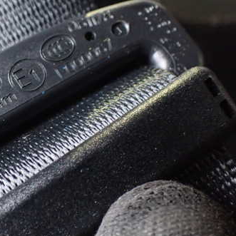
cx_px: 39
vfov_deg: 35.3
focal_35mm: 48
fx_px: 370
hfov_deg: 34.0
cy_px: 132
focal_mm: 5.4
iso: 1000
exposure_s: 1/30
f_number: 2.3
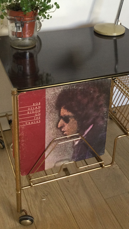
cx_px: 63
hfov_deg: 24.4
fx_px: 298
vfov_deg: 41.1
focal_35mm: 49
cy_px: 63
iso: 80
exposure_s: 1/33
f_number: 2.4
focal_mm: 3.3
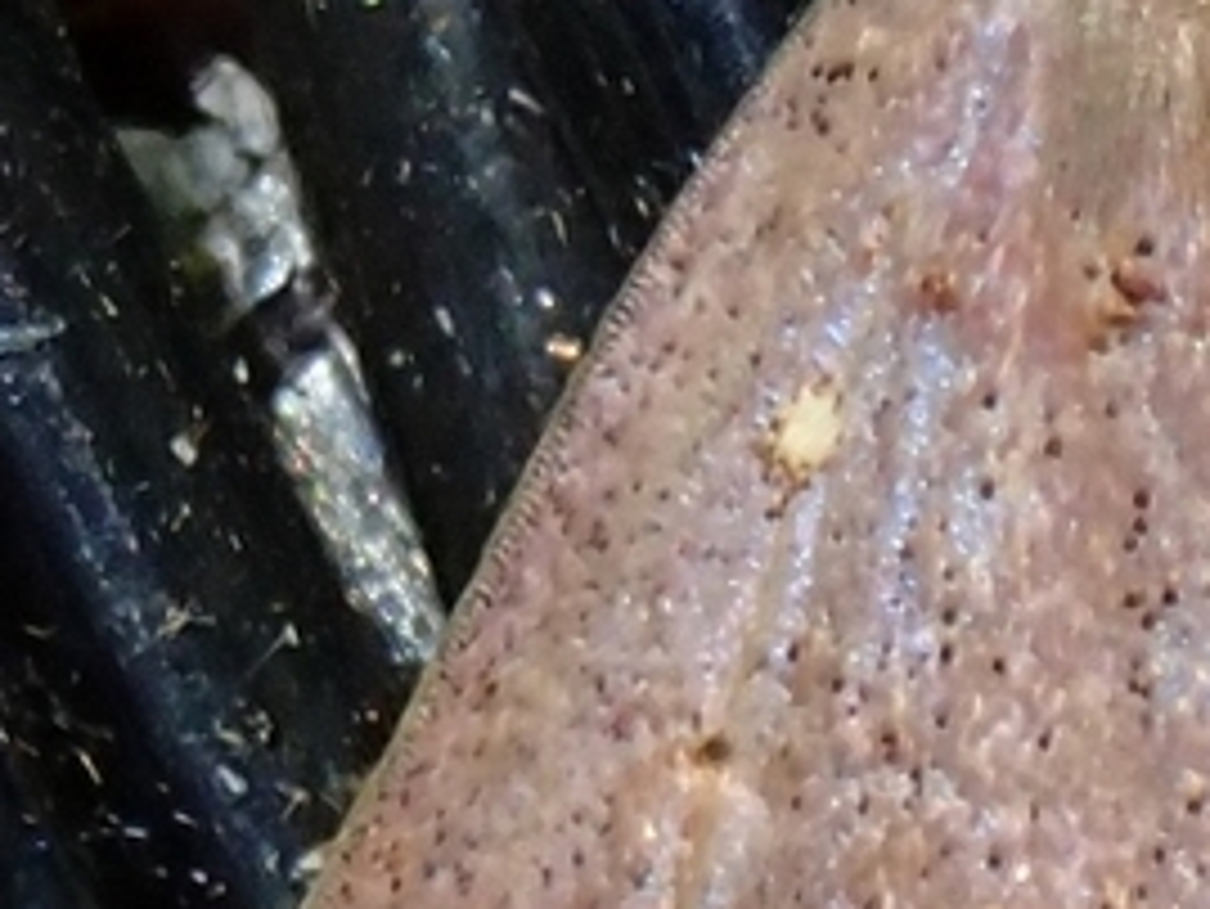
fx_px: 14828
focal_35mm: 424
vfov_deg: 3.5
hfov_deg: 4.7
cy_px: 353
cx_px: 1219
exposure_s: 1/200
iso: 200
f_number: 6.3
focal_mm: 18
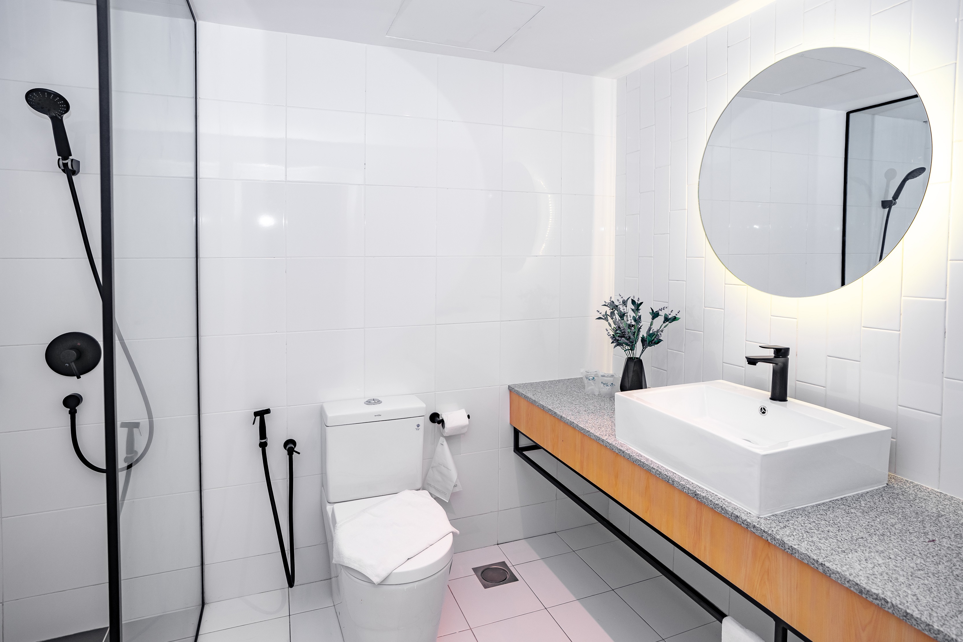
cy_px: 321
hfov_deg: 86.9
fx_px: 508
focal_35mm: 19
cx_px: 482
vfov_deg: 64.5
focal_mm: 19
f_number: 4.5
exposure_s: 1/80
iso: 200
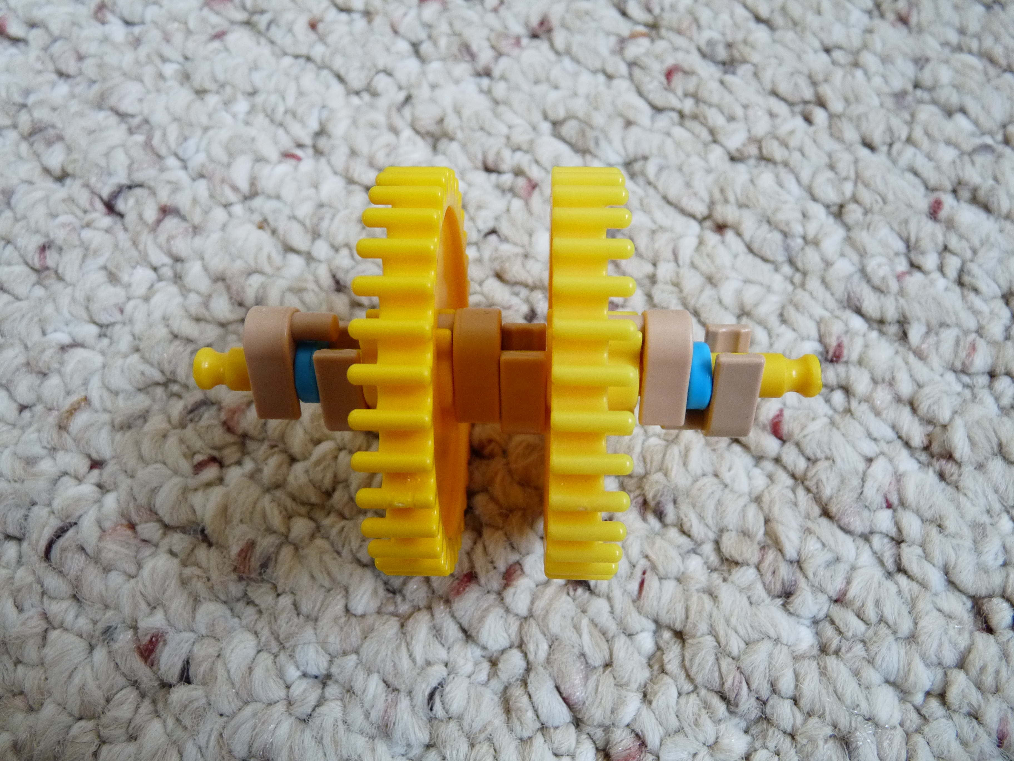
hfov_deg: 65.3
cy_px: 380
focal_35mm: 27
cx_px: 507
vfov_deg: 51.4
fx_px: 791
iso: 250
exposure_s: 1/30
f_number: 2.8
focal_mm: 4.8
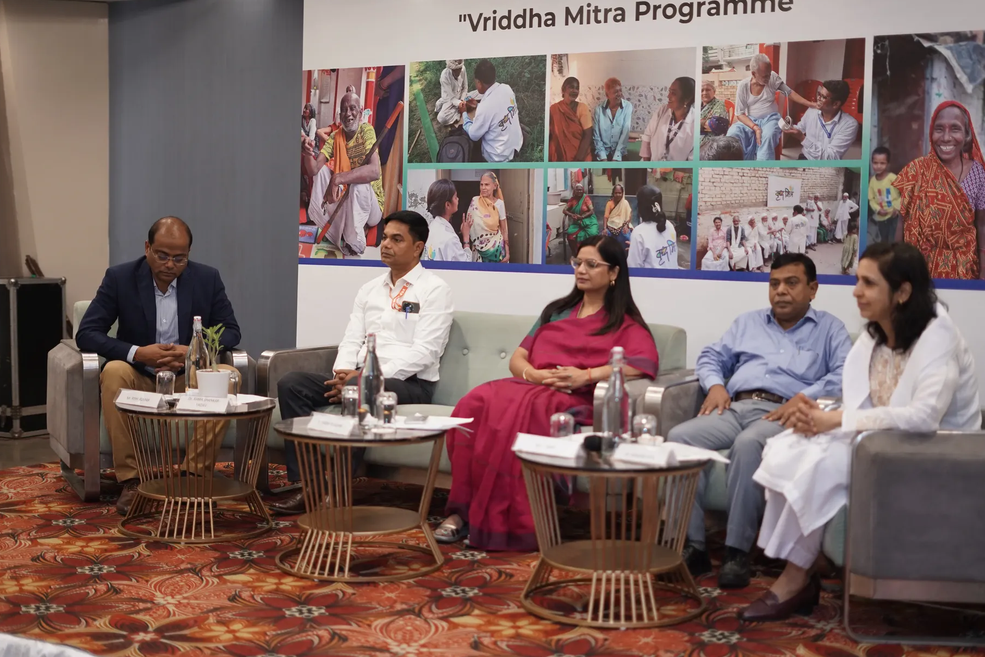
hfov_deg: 37.5
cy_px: 334
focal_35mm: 53
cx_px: 506
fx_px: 1450
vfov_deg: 25.5
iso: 400
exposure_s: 1/100
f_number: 1.8
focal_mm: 50
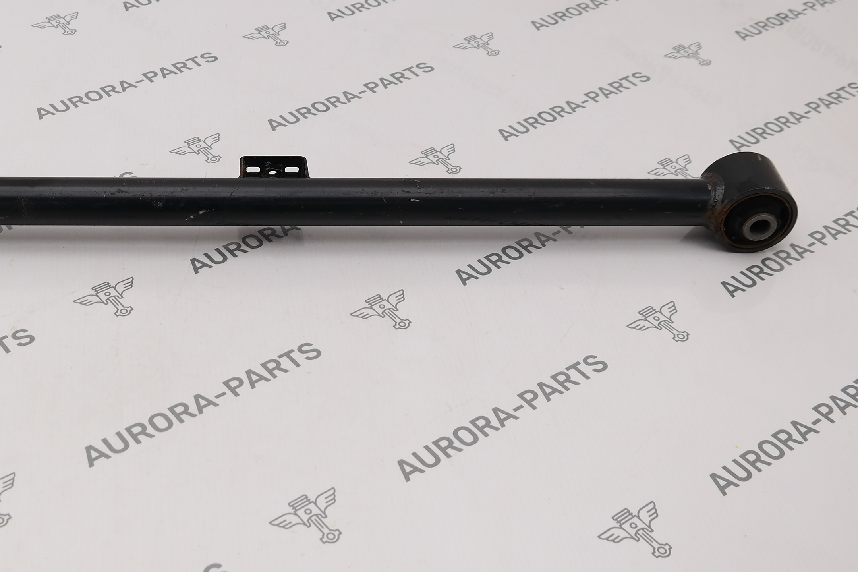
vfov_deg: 25.0
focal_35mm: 54
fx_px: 1287
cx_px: 288
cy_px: 209
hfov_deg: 36.5
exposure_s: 1/125
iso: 100
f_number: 4.5
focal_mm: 20
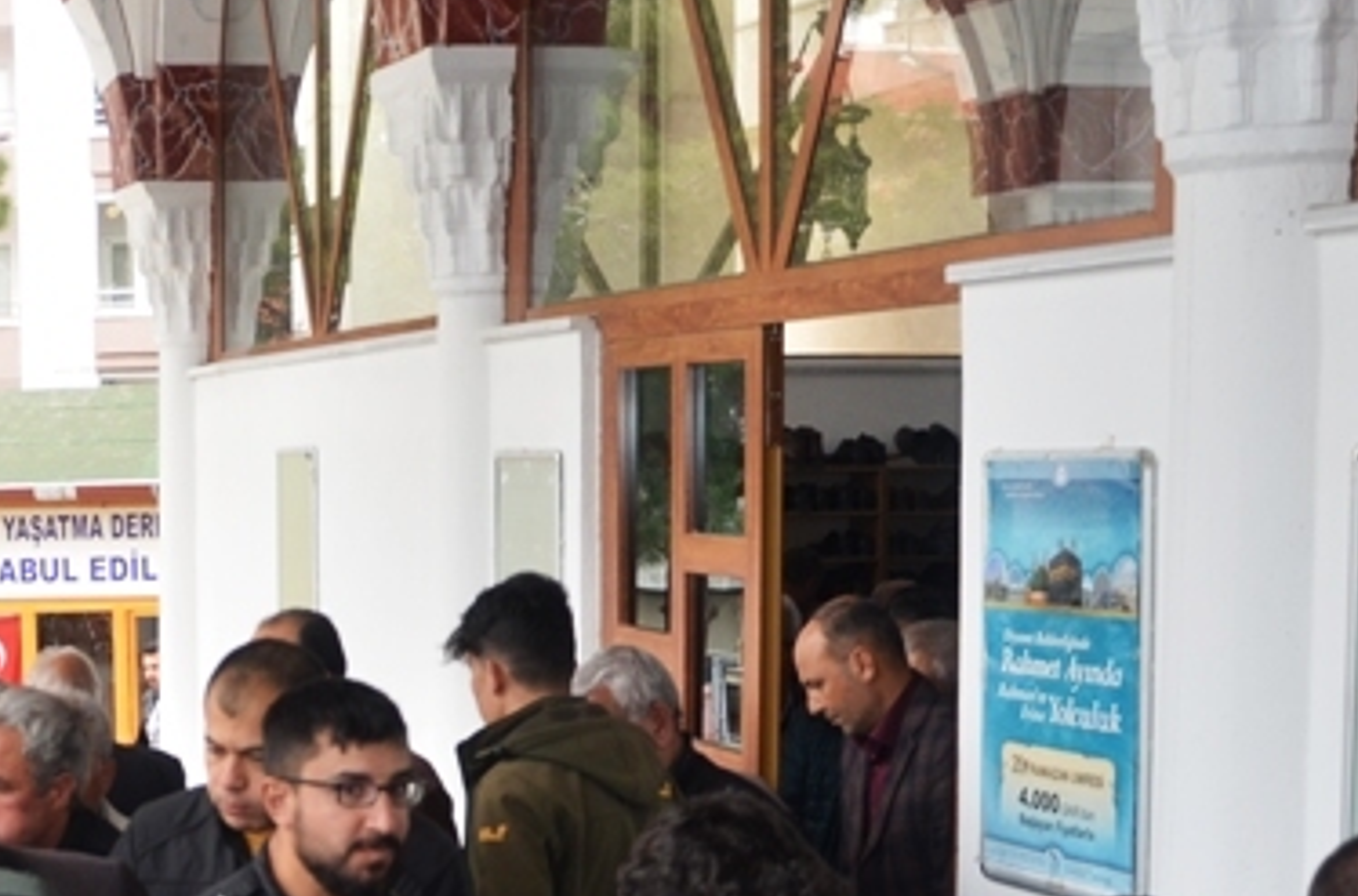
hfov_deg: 26.0
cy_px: 874
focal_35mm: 74
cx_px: 0
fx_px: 2783
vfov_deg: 17.9
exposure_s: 1/160
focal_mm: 18
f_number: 3.5
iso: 200
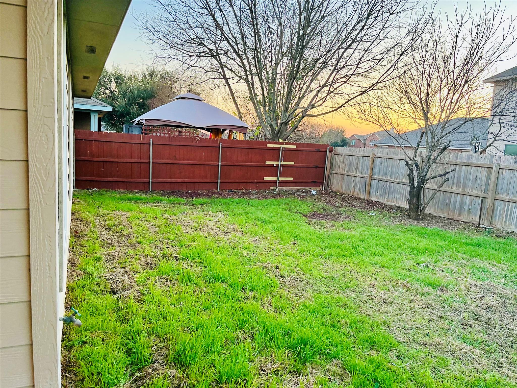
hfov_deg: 67.3
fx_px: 388
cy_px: 194
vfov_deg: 53.1
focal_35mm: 26
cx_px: 258
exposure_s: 1/60
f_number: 1.6
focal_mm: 5.1
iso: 100
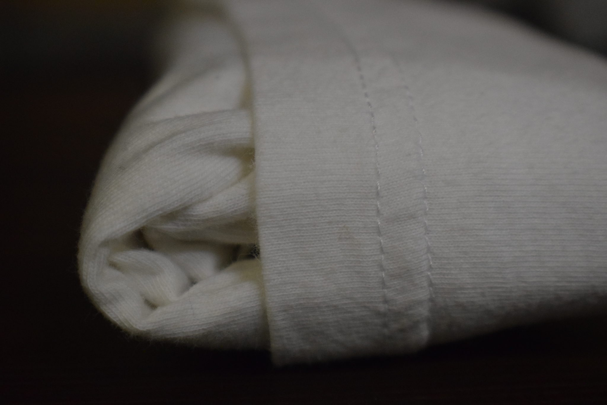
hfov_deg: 24.6
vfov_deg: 16.6
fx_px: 1391
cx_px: 304
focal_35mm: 82
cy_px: 202
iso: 3200
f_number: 5.6
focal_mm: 55
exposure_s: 1/125
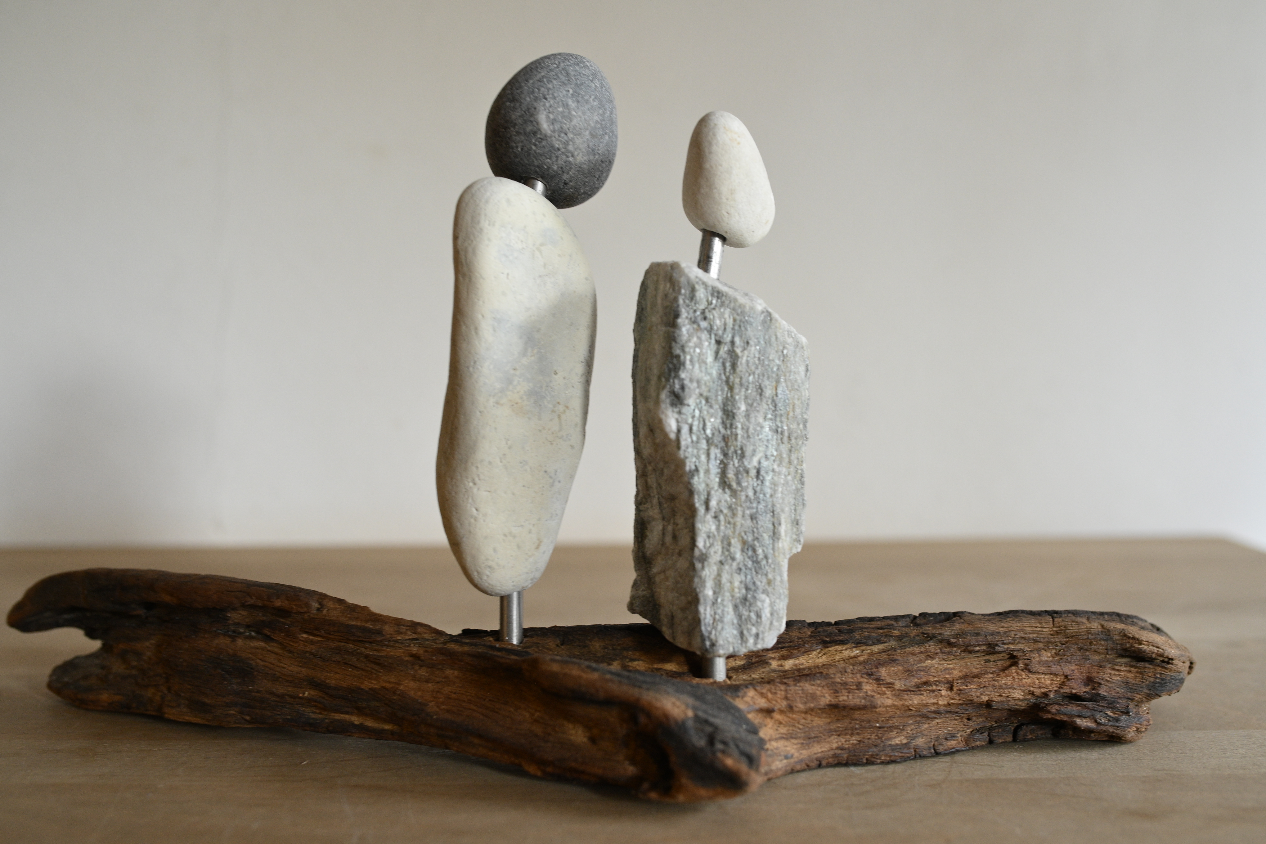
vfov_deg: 37.9
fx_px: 1231
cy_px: 422
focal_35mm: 35
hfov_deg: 54.4
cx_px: 633
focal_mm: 35
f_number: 4
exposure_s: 1/15
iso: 1000
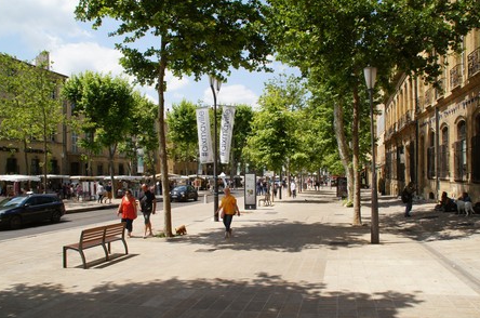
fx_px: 373
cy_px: 164
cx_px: 239
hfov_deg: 65.6
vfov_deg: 46.2
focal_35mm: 28
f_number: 11
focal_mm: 18
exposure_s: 1/100
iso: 100
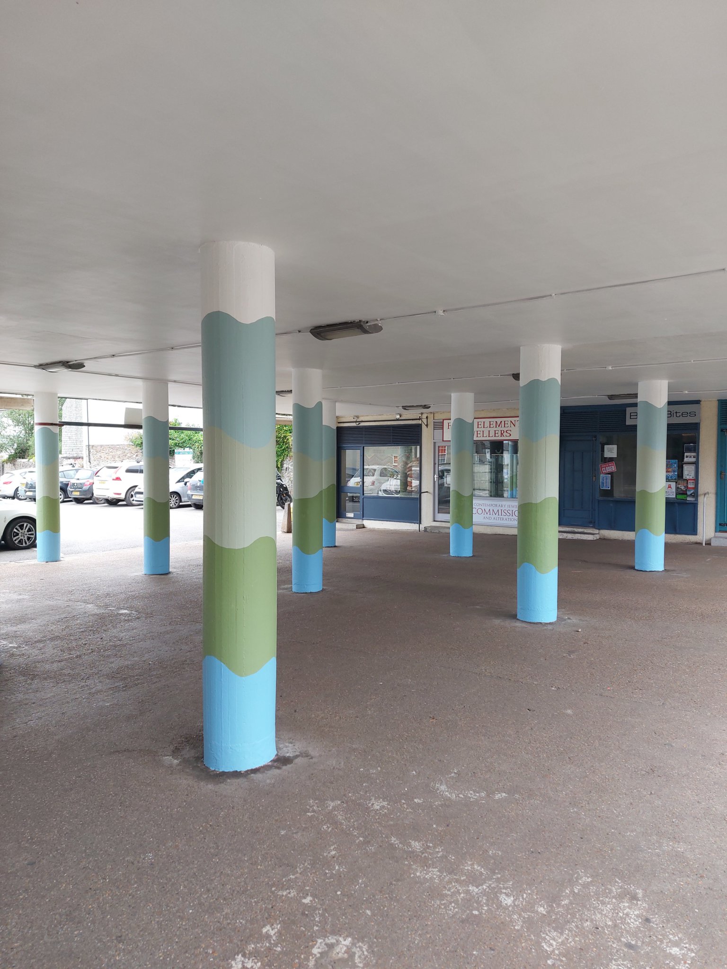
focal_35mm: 25
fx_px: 700
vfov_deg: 69.4
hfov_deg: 54.9
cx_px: 364
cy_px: 484
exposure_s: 1/100
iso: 50
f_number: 1.8
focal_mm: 5.23
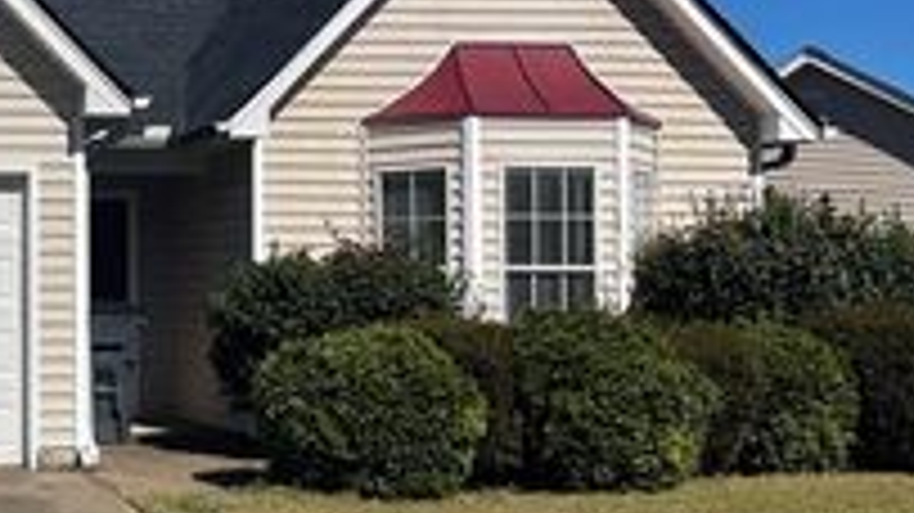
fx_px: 1623
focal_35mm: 67
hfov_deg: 28.6
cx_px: -90
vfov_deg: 18.0
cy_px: 236
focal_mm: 5.1
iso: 32
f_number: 1.6
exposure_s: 1/8547
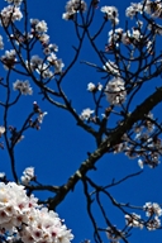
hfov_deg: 11.6
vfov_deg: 15.6
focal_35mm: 117
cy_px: 399
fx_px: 790
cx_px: 149
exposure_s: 1/4000
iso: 400
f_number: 5.6
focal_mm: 28
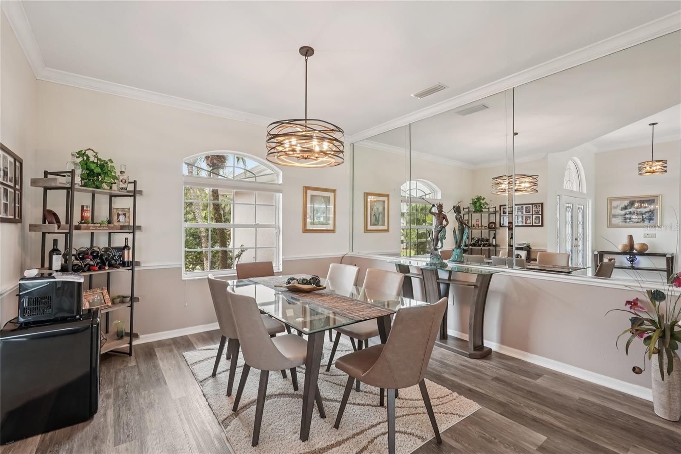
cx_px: 340
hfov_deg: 95.0
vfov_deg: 72.0
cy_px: 227
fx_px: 312
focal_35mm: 16
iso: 400
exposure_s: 1/20
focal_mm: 16.5
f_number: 8
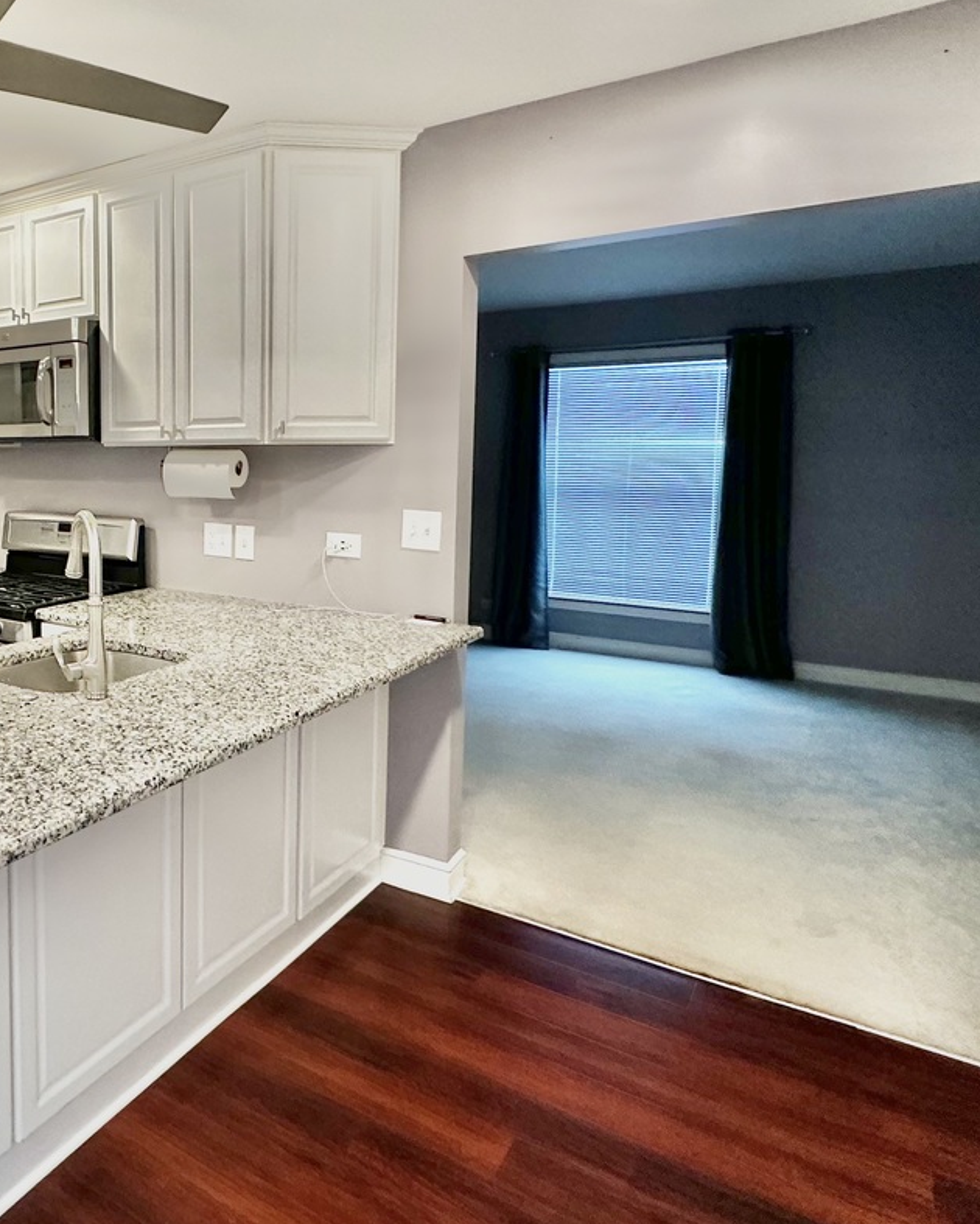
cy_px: 533
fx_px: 906
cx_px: 138
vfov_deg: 67.8
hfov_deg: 51.6
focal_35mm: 25
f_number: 2.2
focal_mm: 2.22
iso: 250
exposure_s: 1/120
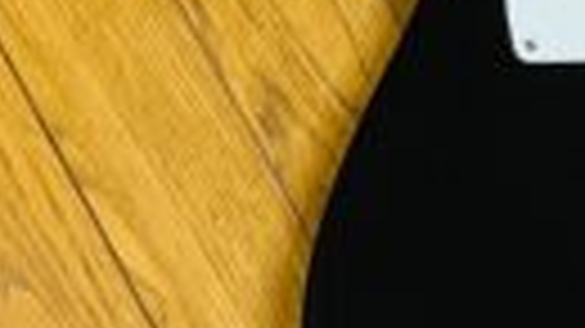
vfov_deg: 8.0
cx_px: 747
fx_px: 2155
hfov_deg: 14.8
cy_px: -499
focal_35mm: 139
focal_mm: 4.25
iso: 320
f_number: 1.8
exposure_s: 1/60
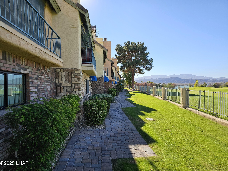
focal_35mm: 23
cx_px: 114
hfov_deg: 73.9
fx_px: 151
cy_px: 86
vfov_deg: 58.9
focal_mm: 6.3
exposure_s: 1/2000
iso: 50
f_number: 1.7
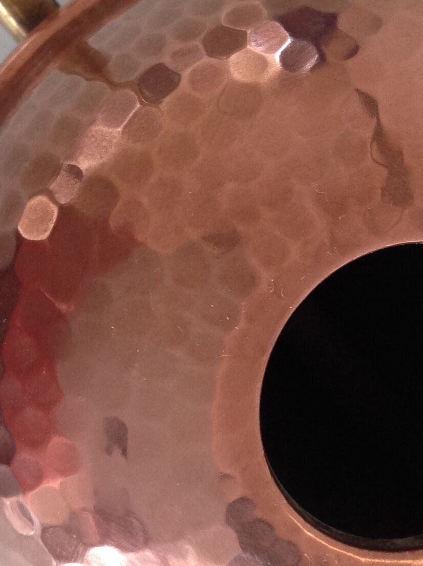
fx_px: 1340
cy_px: 272
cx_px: 361
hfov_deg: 17.7
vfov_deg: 23.9
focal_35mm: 82
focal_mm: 4.28
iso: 125
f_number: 2.4
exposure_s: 1/15
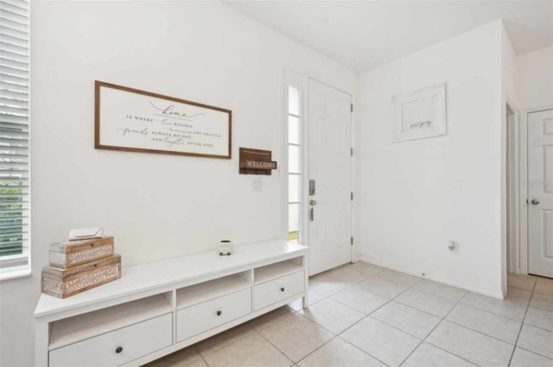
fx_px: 238
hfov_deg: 98.6
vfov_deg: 75.3
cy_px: 184
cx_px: 276
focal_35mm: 16
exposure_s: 1/50
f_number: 8
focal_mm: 15.5
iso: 400
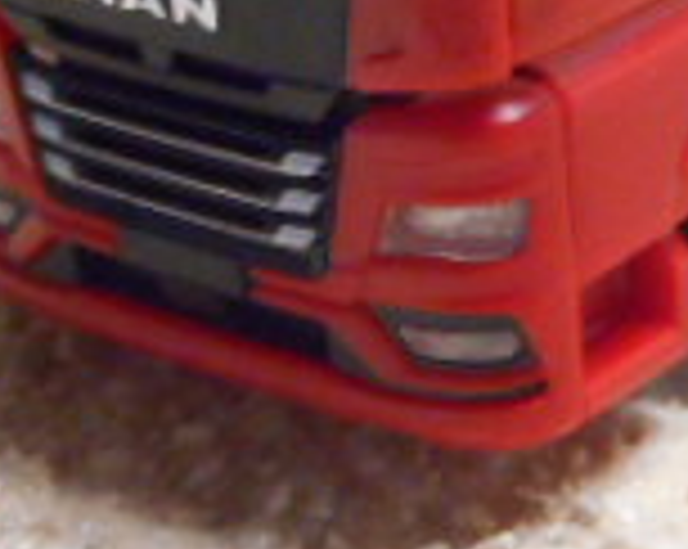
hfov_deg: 12.8
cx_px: 1160
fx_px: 2827
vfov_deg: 10.6
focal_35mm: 139
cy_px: -342
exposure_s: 1/8
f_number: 4.2
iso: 500
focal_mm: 6
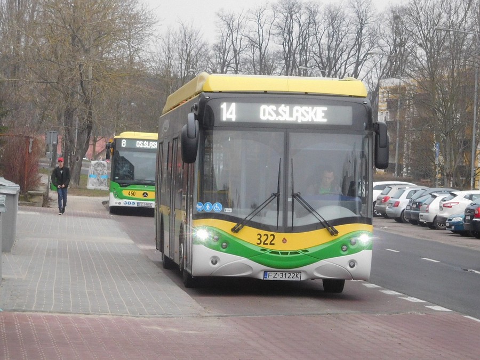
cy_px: 180
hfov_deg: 15.8
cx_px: 240
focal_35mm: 125
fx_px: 1734
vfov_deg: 11.9
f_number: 5
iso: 400
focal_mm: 22.3
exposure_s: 1/60
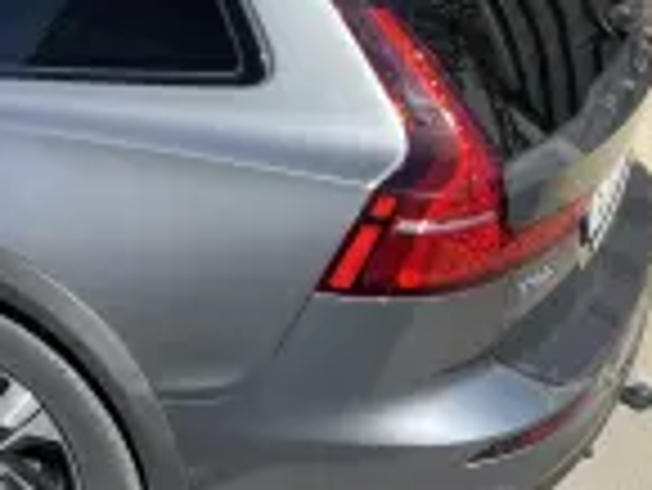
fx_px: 1169
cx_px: -72
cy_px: 67
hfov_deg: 28.3
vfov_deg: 23.2
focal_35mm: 62
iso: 32
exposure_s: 1/1912
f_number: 1.6
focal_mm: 5.1
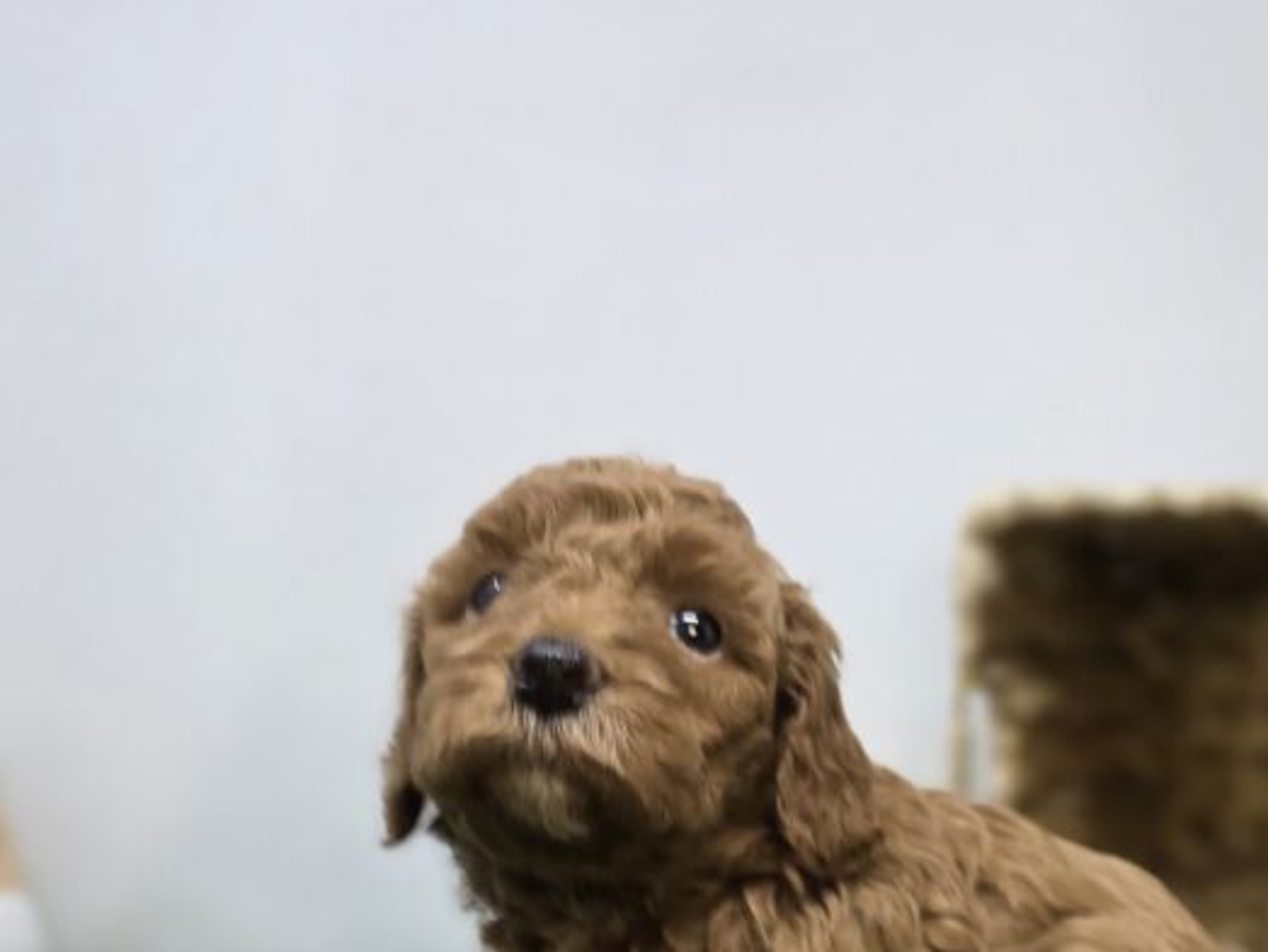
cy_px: 804
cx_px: 815
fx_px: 1650
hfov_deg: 41.7
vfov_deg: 31.1
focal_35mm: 45
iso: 20
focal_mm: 6.3
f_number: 1.7
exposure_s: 1/51
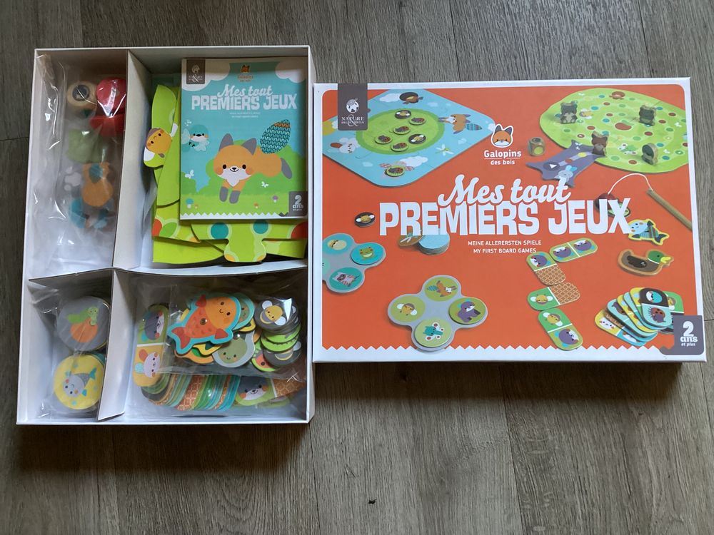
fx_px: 639
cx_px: 357
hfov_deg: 58.4
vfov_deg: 45.4
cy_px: 268
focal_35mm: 31
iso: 400
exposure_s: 1/40
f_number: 2.4
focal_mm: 3.3
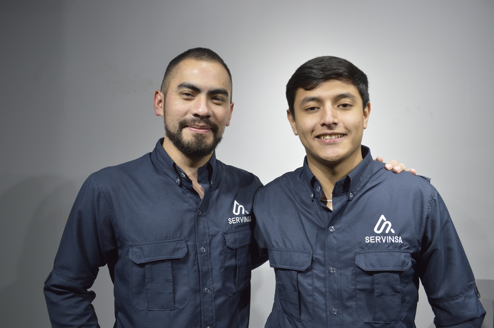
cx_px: 247
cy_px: 164
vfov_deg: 39.9
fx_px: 452
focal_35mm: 33
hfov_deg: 57.3
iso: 400
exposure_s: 1/125
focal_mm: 22
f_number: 5.6
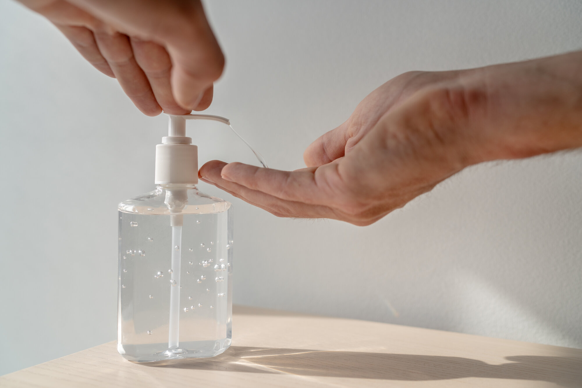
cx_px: 291
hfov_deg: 54.4
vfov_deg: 37.9
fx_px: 566
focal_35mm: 35
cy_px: 194
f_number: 3.2
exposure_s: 1/500
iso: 100
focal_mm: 35
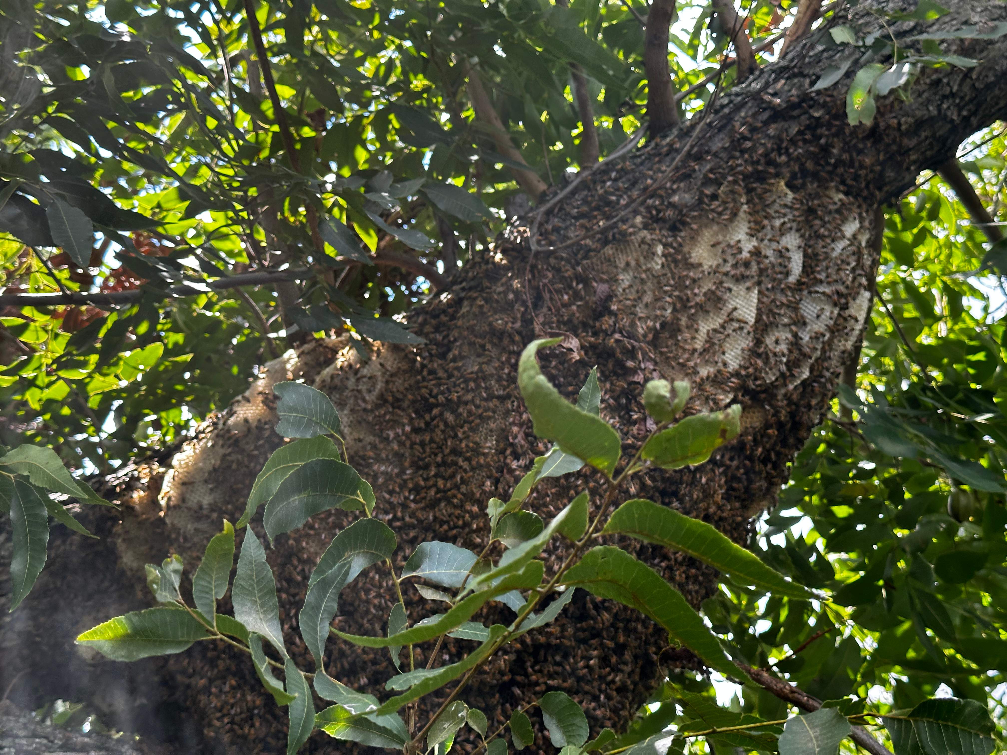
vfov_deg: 30.3
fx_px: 1396
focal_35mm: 48
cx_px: 504
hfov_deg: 39.7
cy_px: 378
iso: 64
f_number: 1.78
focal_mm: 6.86
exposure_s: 1/322
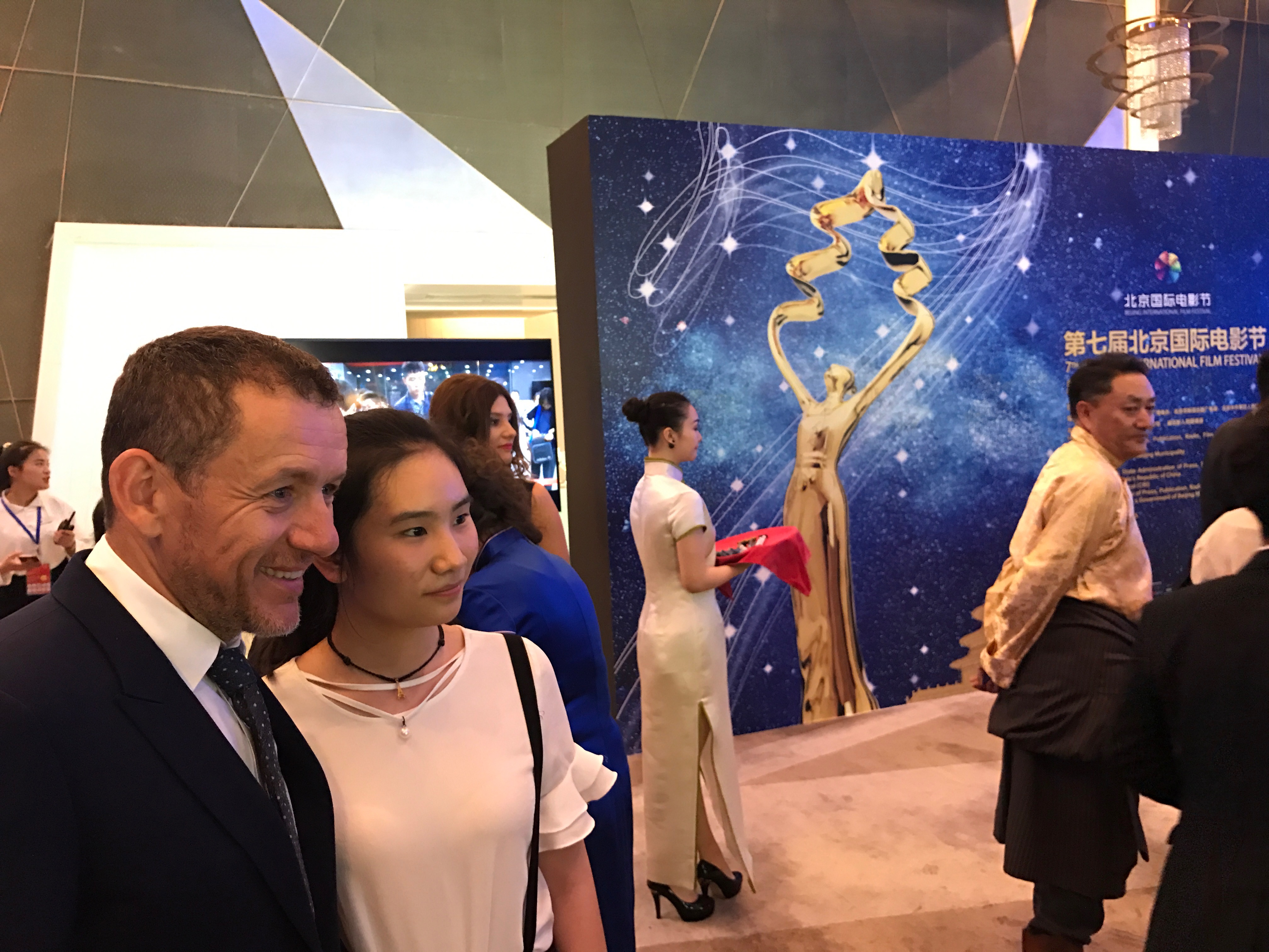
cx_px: 634
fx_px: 1026
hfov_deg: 63.4
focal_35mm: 28
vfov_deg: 49.7
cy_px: 476
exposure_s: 1/8
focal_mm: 3.99
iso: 80
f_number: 1.8
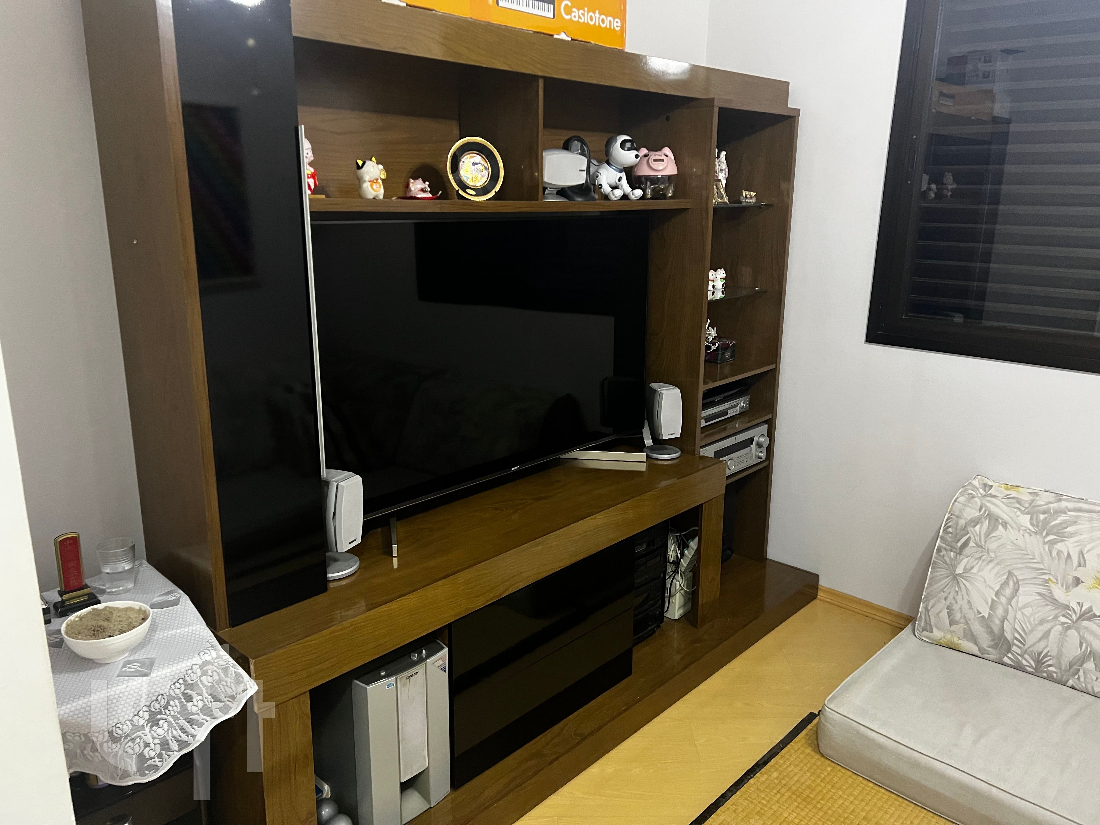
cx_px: 550
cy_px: 412
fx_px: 826
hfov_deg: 67.3
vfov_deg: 53.1
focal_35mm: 26
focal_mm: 5.7
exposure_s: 1/30
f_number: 1.5
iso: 500
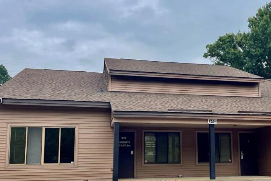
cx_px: 180
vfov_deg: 30.3
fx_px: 331
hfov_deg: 43.9
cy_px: 119
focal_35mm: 44
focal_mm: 5.1
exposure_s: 1/2488
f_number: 1.6
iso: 32
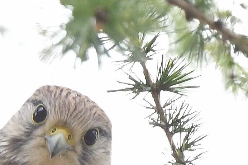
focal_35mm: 2603
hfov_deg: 0.8
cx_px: -77
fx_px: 17914
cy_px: 216
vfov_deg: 0.5
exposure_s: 1/400
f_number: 7.1
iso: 1000
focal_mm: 500
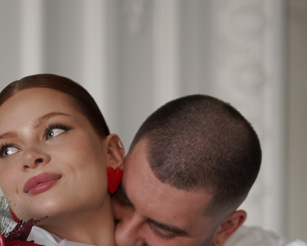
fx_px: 1118
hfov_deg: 15.6
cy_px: 274
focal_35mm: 123
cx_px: 79
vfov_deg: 12.3
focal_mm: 50
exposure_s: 1/800
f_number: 1.4
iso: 640
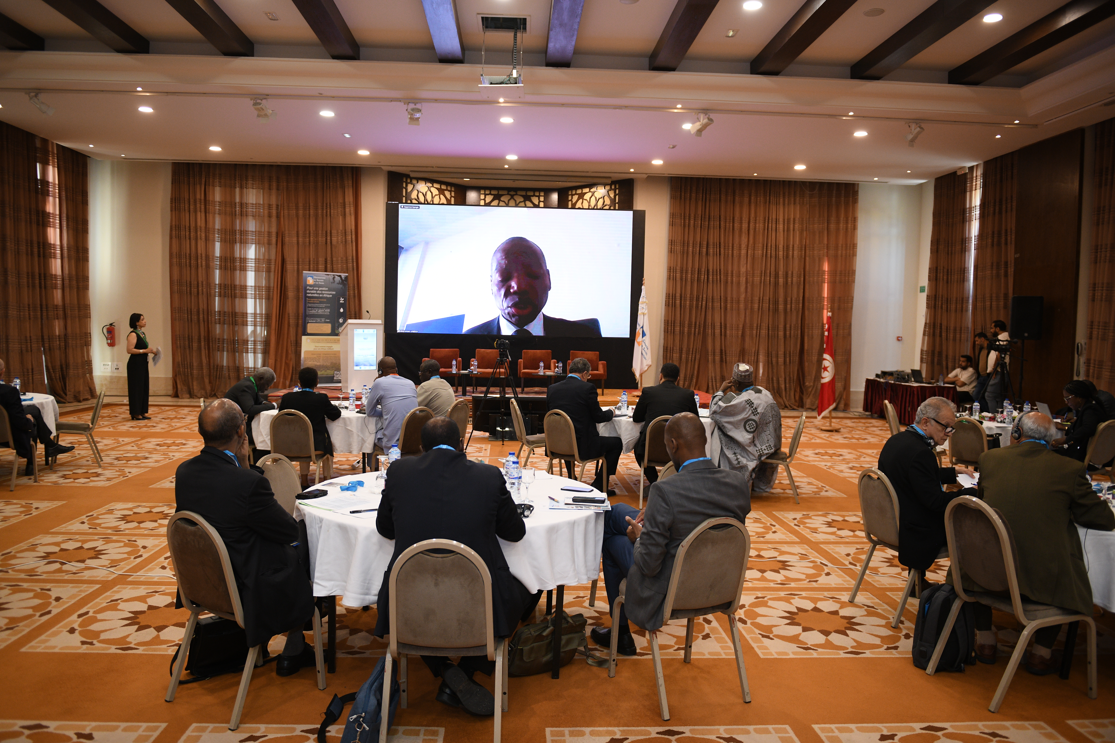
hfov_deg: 67.4
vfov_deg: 47.9
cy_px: 372
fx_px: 836
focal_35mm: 27
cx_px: 558
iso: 1000
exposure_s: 1/160
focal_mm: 27
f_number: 2.8
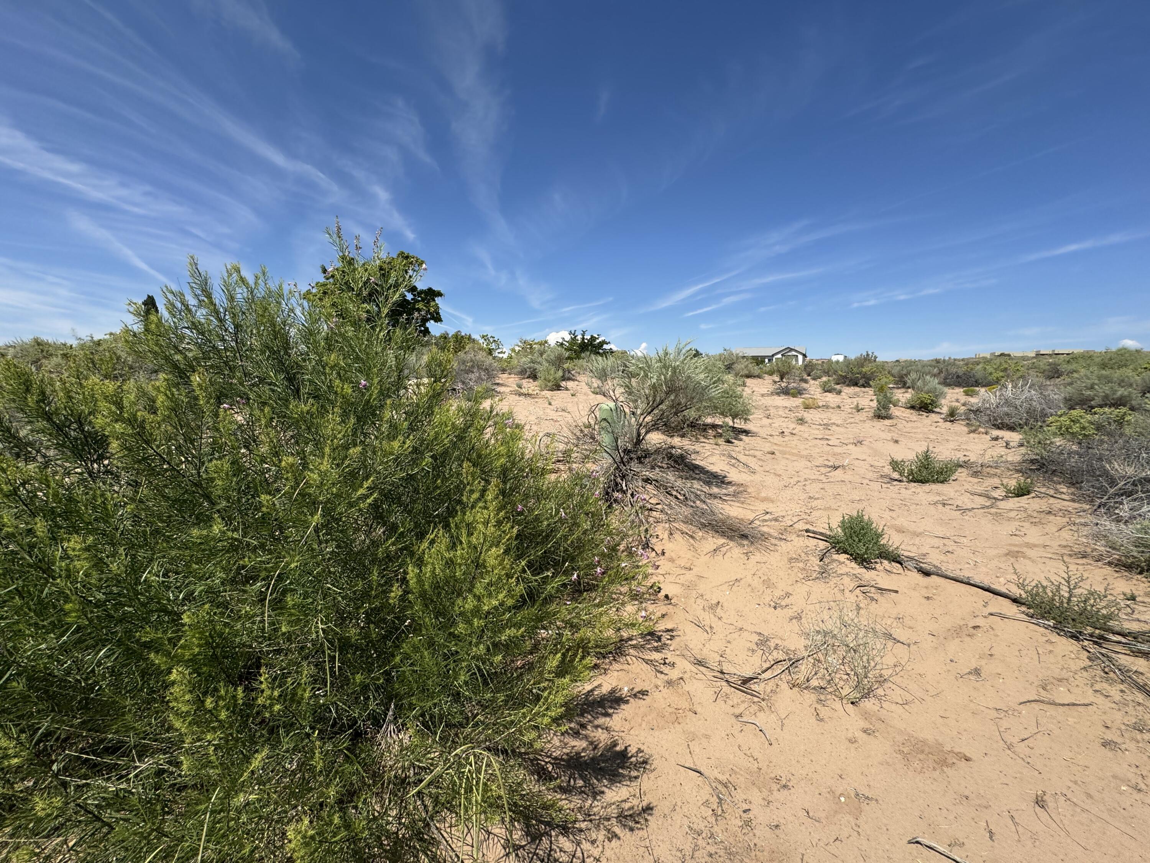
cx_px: 575
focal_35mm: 14
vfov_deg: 85.7
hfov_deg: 102.1
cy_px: 432
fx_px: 465
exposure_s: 1/2674
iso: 50
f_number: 2.2
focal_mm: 2.22
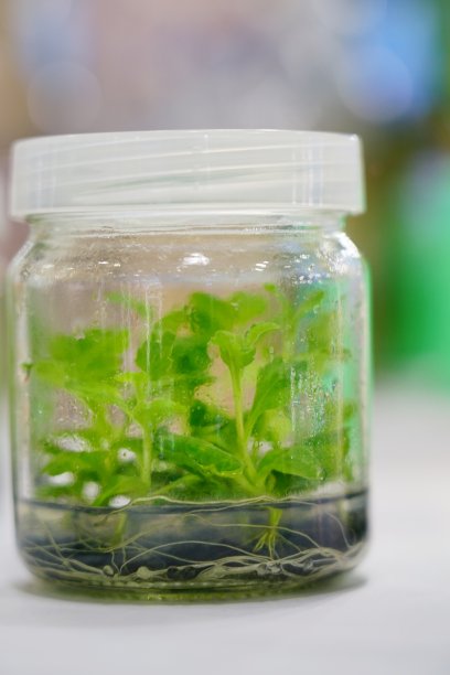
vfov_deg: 19.5
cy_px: 338
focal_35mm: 105
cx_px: 225
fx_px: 1969
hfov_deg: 13.0
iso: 250
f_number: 4
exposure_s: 1/30
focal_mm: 105
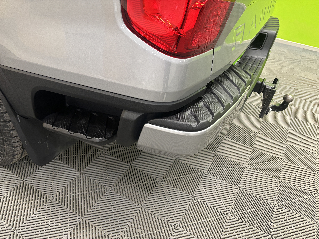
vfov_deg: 53.1
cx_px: 160
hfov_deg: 67.3
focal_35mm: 26
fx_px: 240
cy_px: 120
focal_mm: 5.96
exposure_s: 1/50
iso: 160
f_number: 1.6
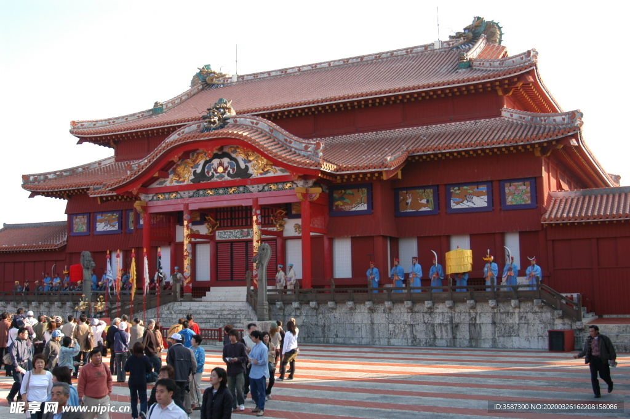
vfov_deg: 31.8
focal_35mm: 42
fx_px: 734
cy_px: 210
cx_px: 315
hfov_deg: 46.4
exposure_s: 1/160
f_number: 6.3
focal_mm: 28
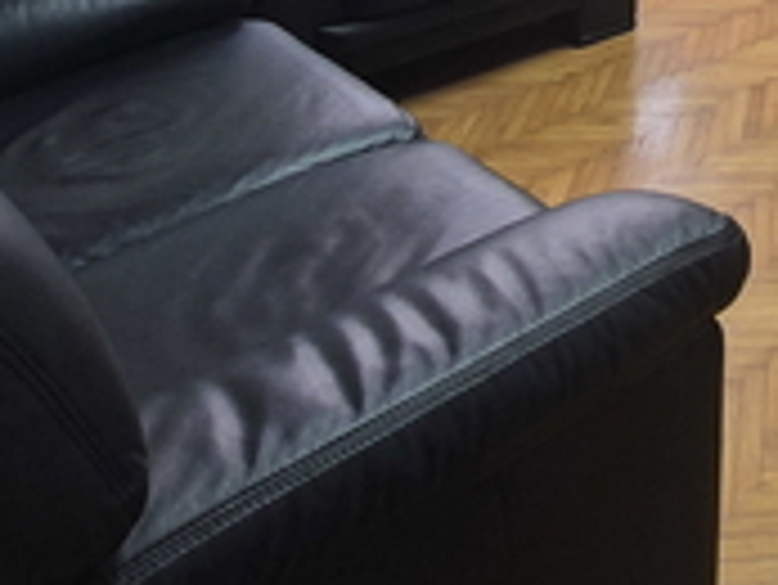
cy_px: -338
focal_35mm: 48
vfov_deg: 23.1
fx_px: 1080
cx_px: 980
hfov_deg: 31.6
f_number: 2.2
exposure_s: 1/50
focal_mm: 2.2
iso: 100
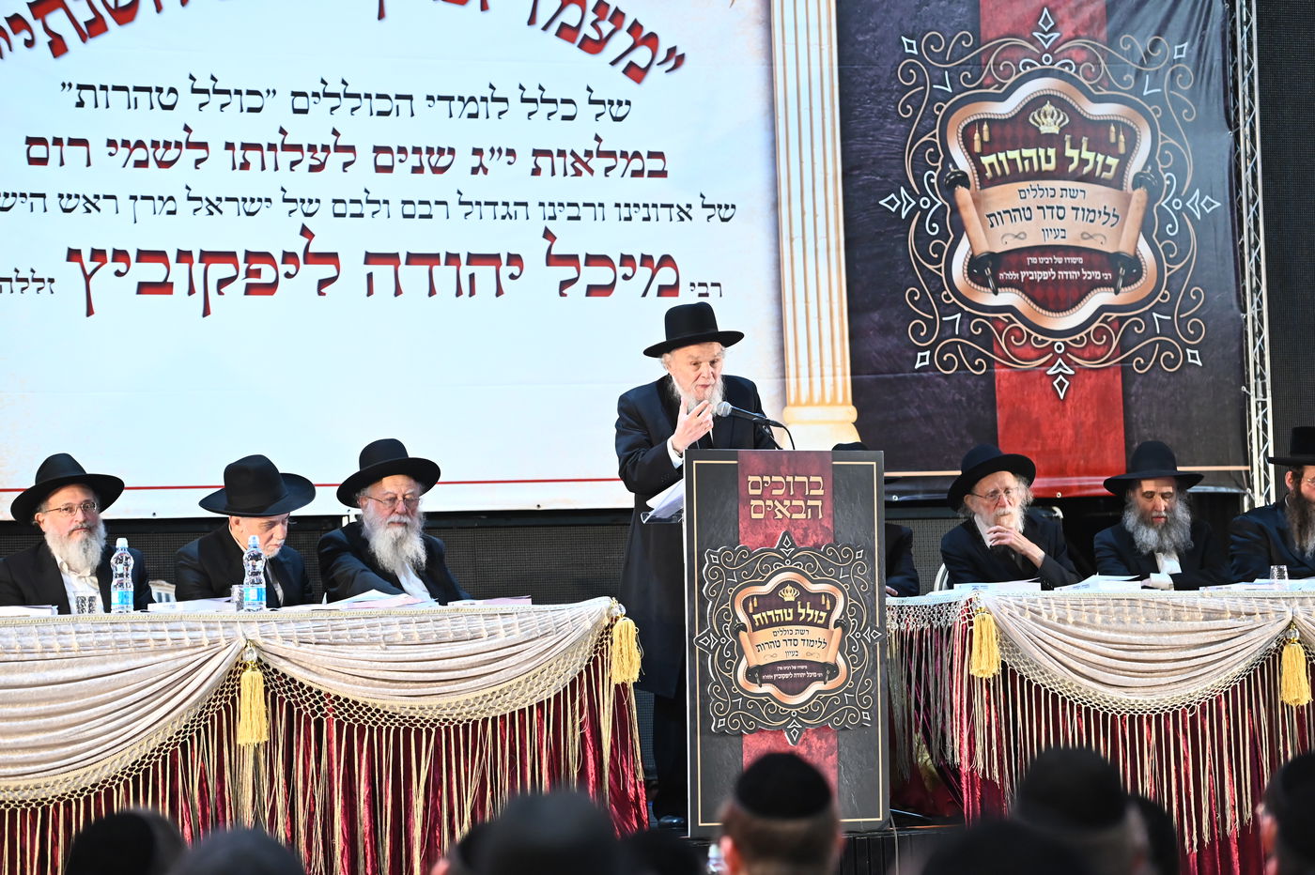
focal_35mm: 120
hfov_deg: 17.1
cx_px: 658
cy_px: 438
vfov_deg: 11.4
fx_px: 4381
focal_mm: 120
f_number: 3.5
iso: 3200
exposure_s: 1/100
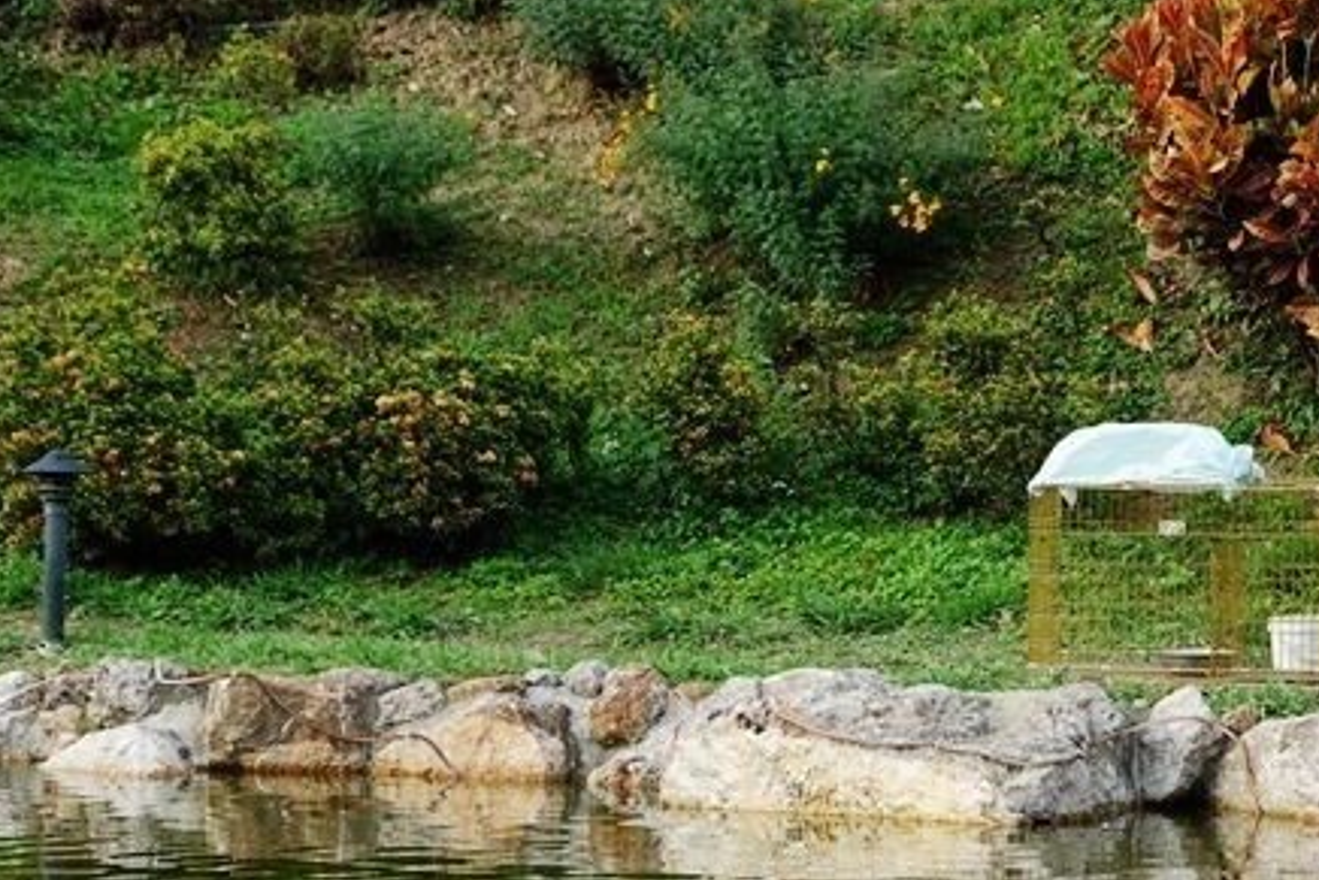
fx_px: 5351
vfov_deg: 9.4
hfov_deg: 14.0
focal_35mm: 146
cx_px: 560
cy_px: 621
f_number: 4
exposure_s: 1/100
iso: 125
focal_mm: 36
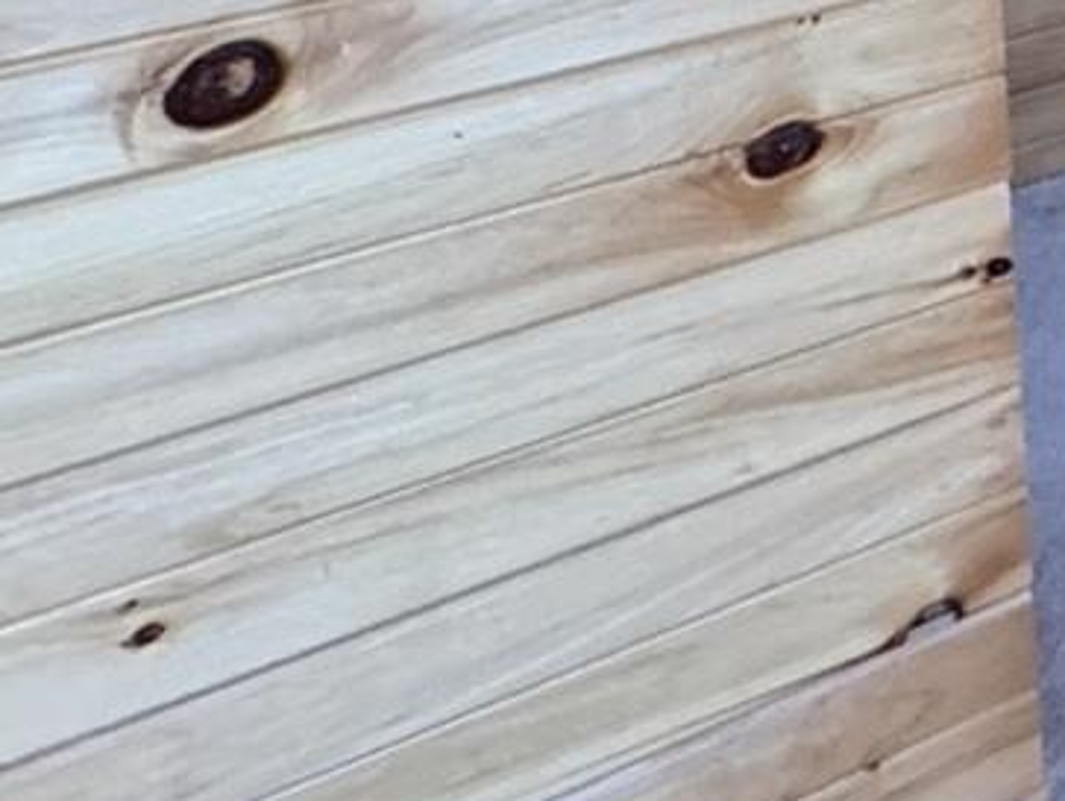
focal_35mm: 71
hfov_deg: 15.6
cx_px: 2492
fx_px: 2187
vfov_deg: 17.3
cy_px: -604
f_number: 2.2
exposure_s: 1/99
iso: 320
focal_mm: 2.22
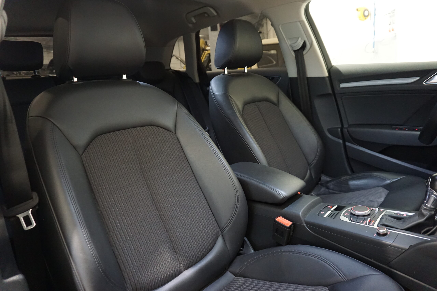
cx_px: 218
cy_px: 146
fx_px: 291
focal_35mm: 24
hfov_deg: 73.7
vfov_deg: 53.1
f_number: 3.5
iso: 3200
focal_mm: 16
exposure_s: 1/13
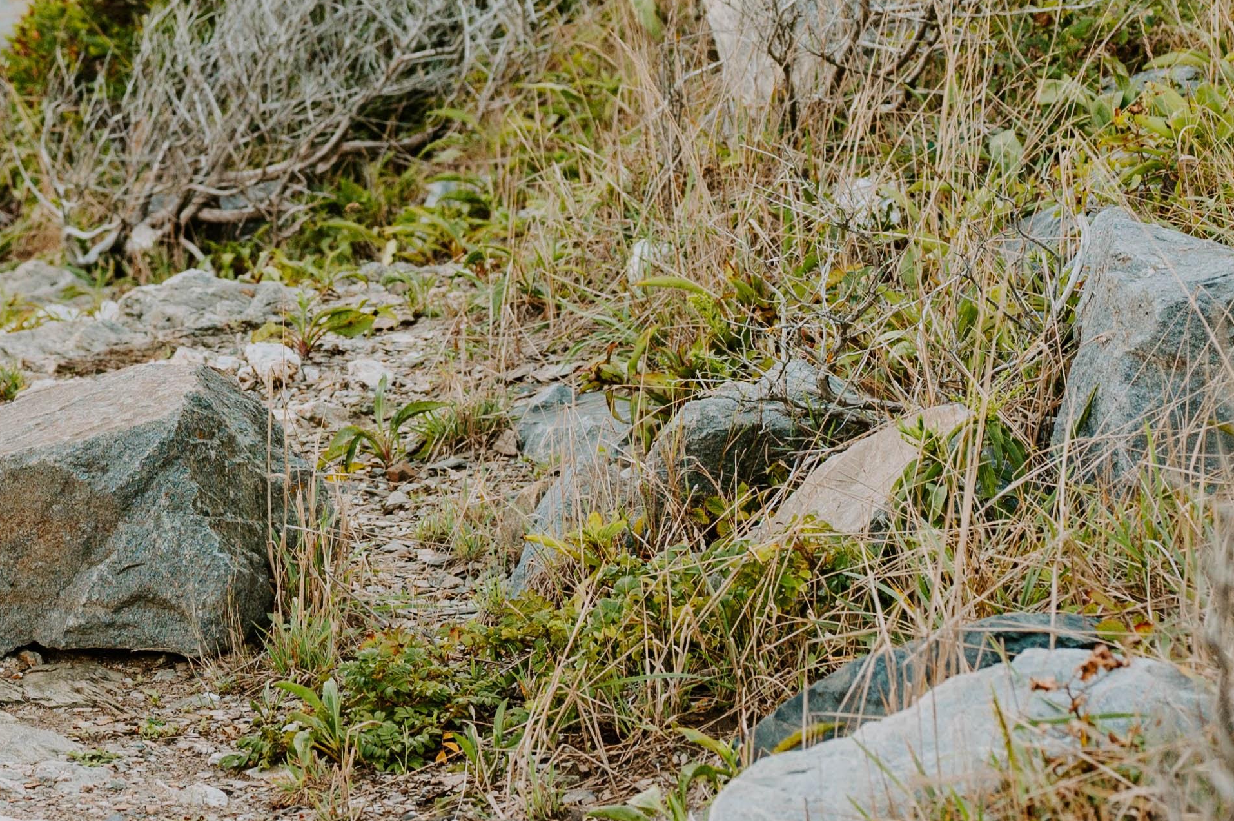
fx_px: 5412
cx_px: -9
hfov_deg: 12.8
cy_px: 88
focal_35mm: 158
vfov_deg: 8.6
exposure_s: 1/320
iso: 400
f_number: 3.2
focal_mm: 50
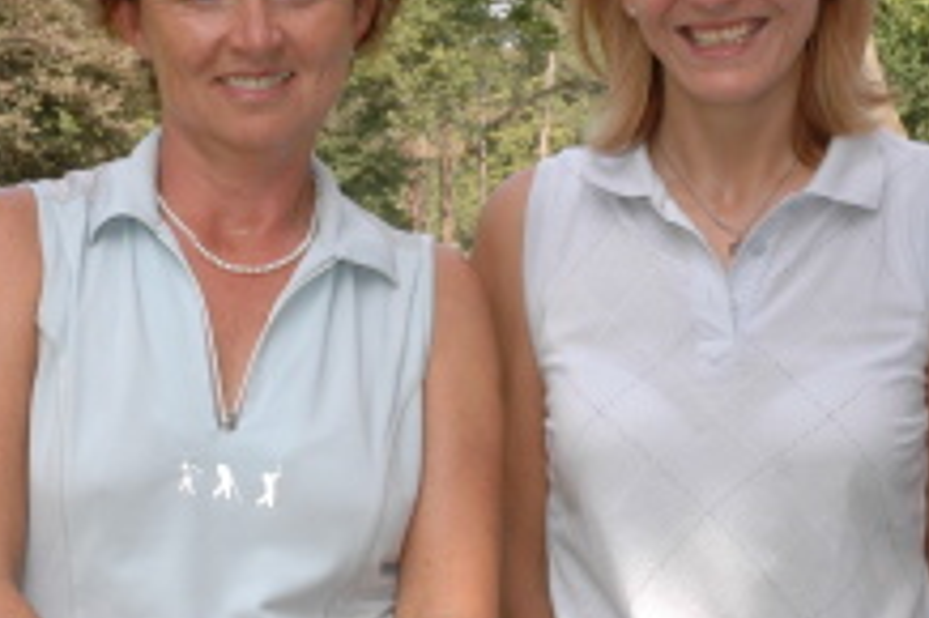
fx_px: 4255
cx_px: 435
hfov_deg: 12.5
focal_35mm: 165
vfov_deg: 8.3
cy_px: 514
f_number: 11
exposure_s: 1/160
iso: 400
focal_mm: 40
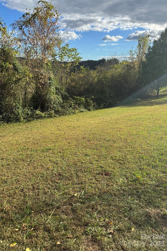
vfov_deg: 71.5
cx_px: 77
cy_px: 126
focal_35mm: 25
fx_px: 174
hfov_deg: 51.2
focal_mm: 6.76
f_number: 1.78
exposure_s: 1/2959
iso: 80
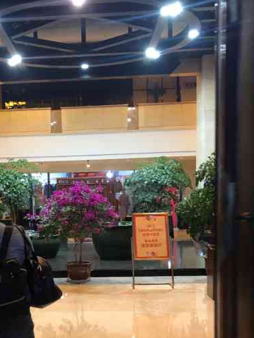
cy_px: 258
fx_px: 508
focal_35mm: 52
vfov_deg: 35.9
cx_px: 55
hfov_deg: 27.5
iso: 100
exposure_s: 1/11
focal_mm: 3.99
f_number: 1.8
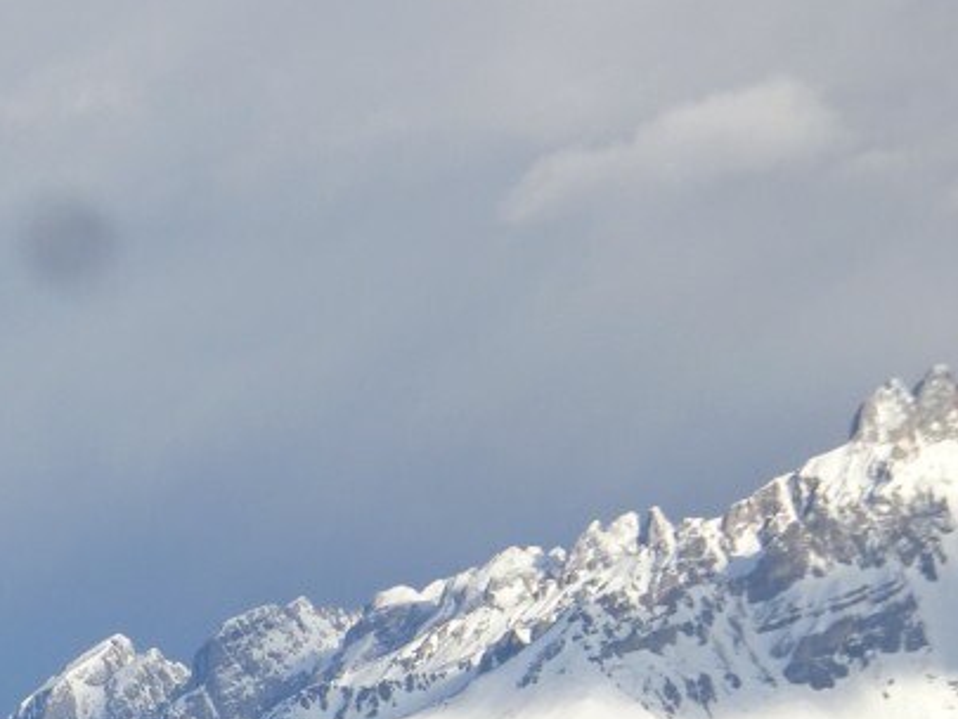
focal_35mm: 283
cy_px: 825
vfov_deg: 5.2
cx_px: -213
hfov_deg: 6.9
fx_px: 7834
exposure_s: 1/500
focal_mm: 19.1
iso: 80
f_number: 5.6
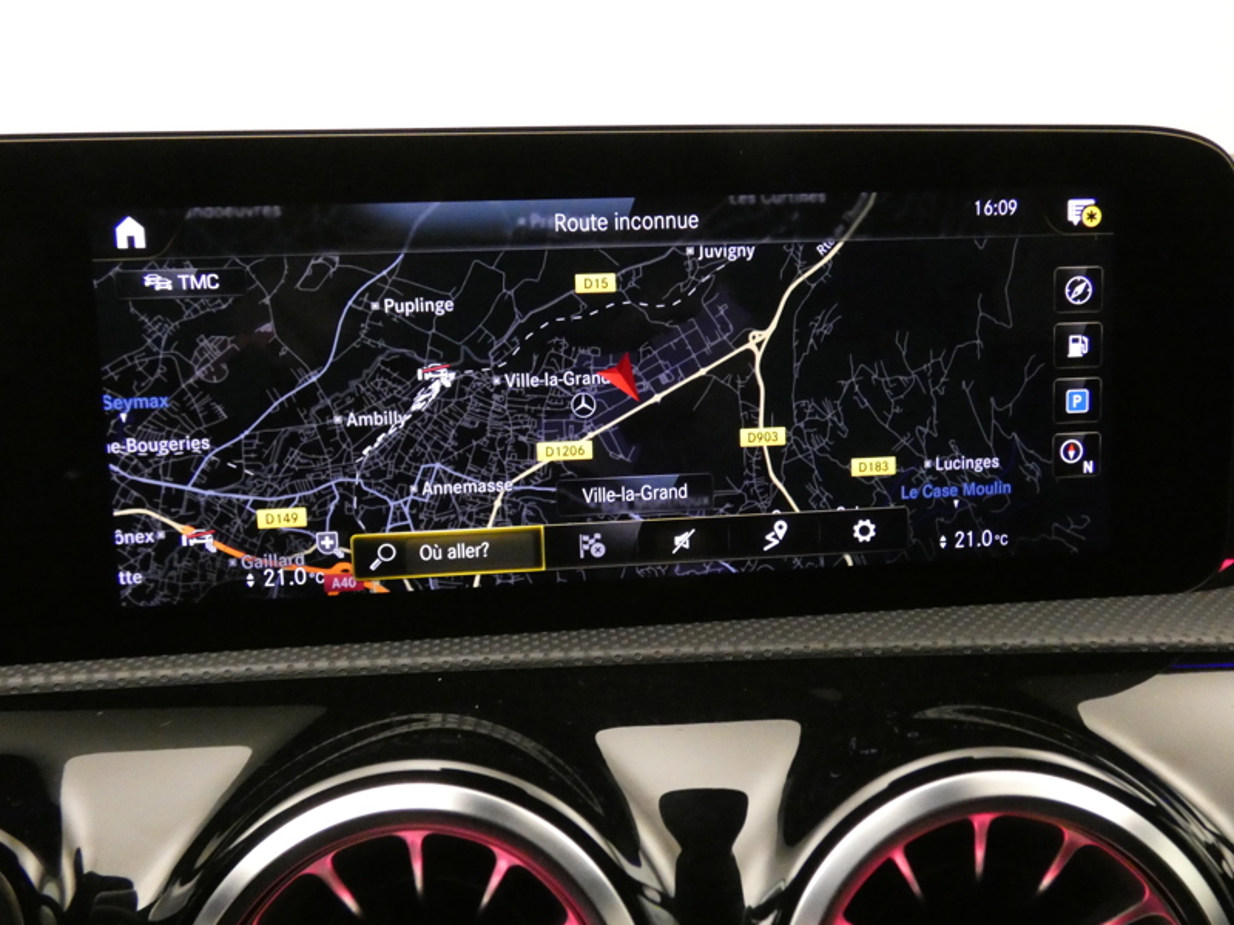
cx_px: 617
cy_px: 462
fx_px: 1105
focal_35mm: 31
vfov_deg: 45.4
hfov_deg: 58.4
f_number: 3.3
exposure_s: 1/20
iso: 1600
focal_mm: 5.5
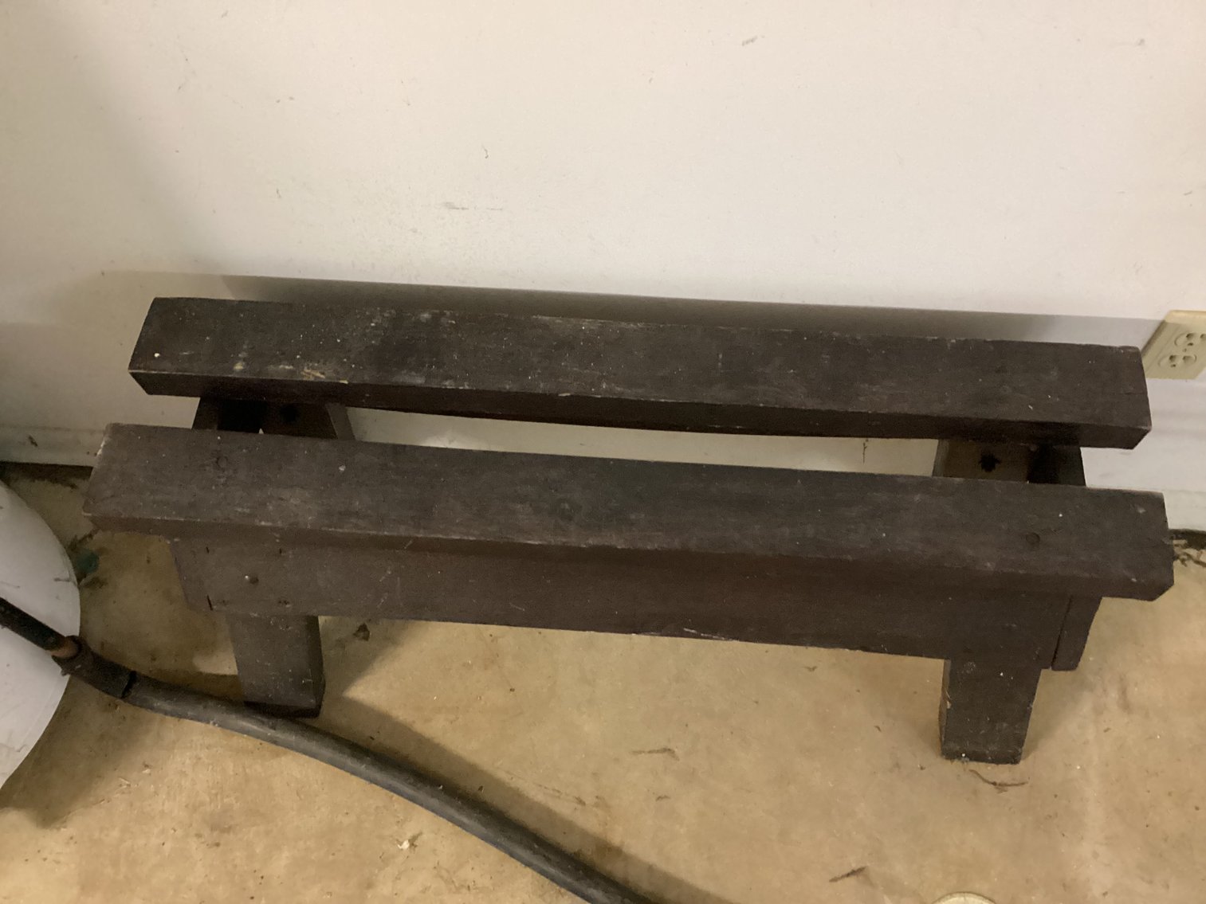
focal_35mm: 31
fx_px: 1080
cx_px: 603
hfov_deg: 58.3
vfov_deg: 45.4
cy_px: 452
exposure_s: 1/30
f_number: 2.4
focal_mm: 3.3
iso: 640
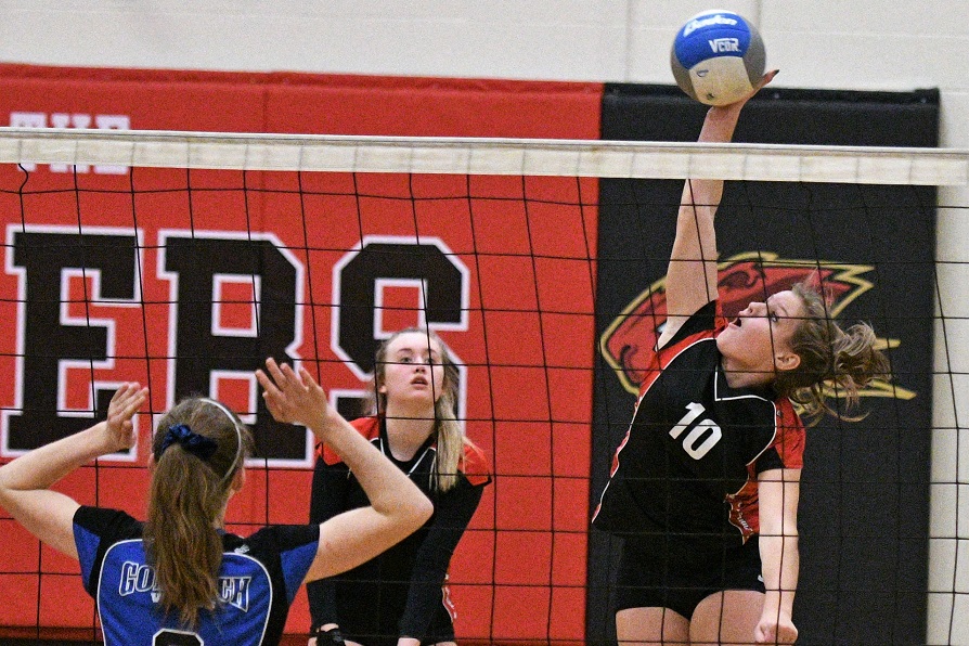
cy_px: 323
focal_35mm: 129
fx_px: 3472
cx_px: 484
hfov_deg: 15.9
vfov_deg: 10.6
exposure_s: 1/1000
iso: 11400
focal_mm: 86
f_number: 3.2
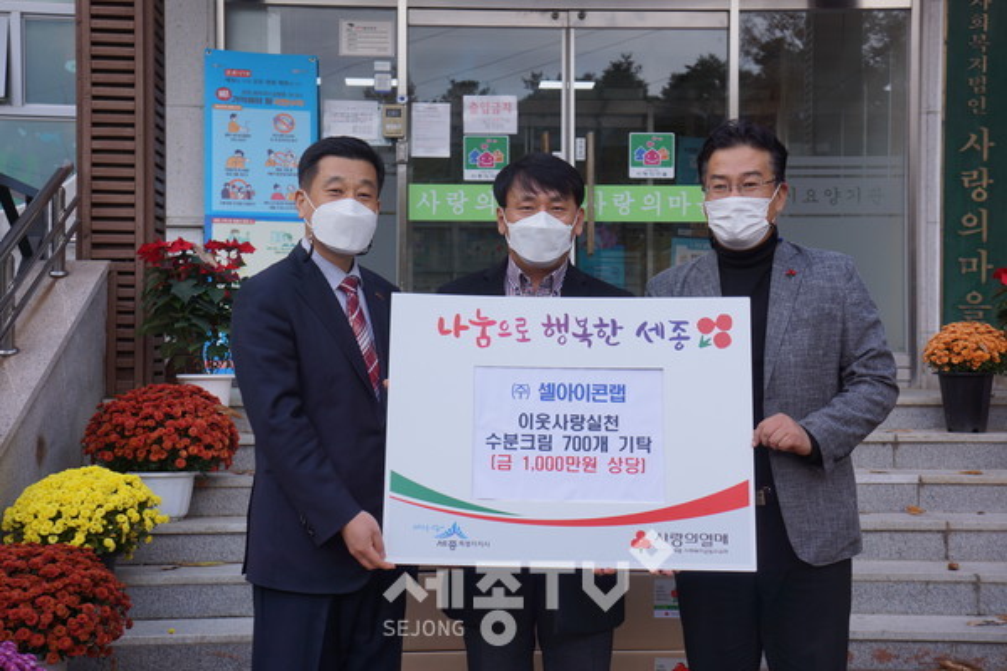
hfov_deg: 38.9
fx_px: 1426
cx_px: 504
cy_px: 336
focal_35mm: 51
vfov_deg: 26.5
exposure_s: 1/125
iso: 100
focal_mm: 34
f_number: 5.6
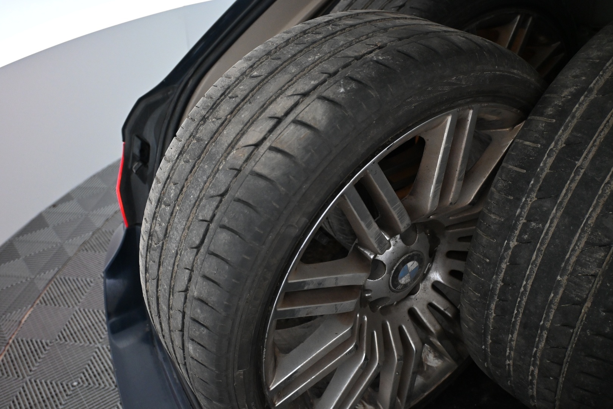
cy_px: 204
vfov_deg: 40.0
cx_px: 306
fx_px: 562
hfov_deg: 57.2
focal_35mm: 33
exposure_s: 1/125
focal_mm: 22
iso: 2800
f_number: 4
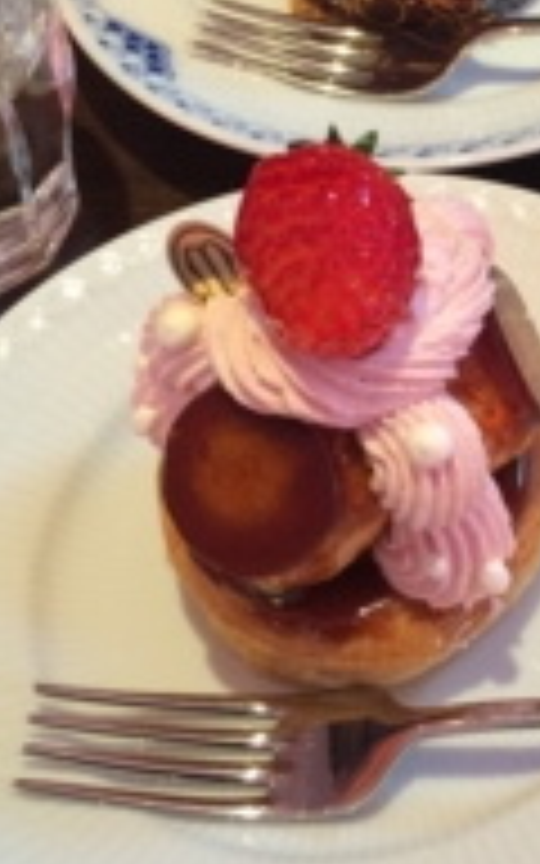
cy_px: 315
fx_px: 1695
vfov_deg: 28.5
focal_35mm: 72
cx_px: 716
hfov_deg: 17.0
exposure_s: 1/30
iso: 40
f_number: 2.2
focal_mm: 4.15
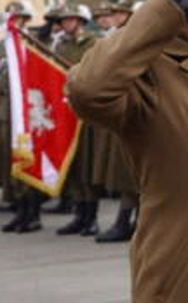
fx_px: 1763
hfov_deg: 5.9
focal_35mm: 214
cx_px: 388
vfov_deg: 9.8
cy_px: 120
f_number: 5
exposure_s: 1/125
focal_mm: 54
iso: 100
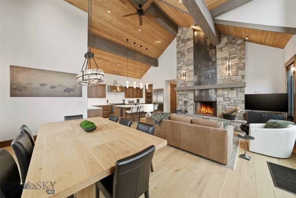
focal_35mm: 12
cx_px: 148
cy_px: 99
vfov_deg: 90.1
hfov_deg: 112.6
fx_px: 99
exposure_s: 1/100
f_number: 7.1
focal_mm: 12
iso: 400
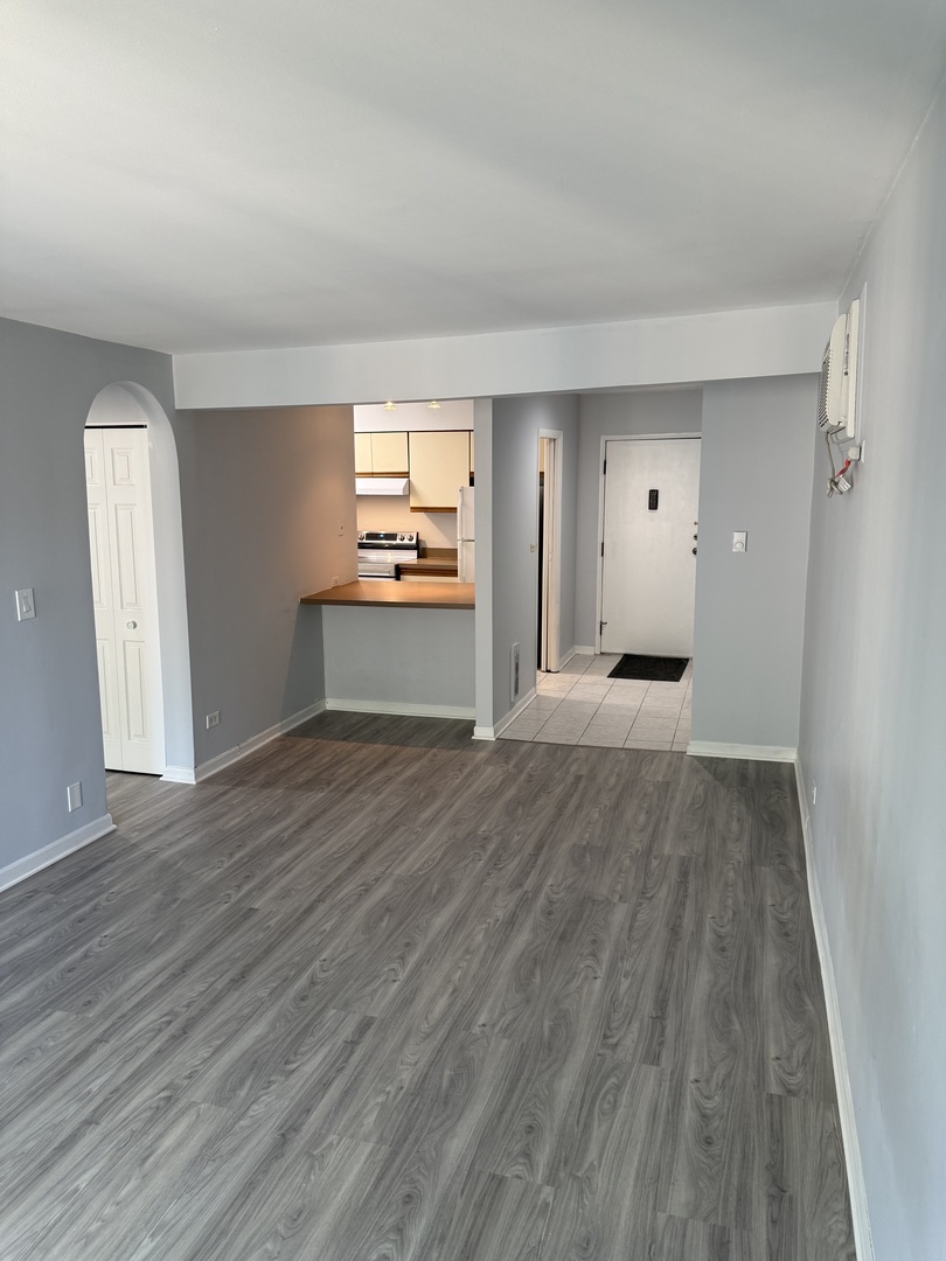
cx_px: 473
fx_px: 875
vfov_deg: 71.6
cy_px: 630
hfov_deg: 56.8
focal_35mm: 24
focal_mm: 6.76
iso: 160
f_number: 1.78
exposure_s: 1/120
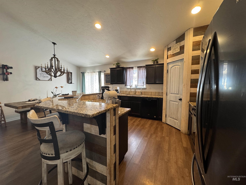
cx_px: 123
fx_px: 99
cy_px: 92
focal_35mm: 14
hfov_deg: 102.1
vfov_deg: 85.7
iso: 200
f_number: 2.2
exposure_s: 1/60
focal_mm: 2.22
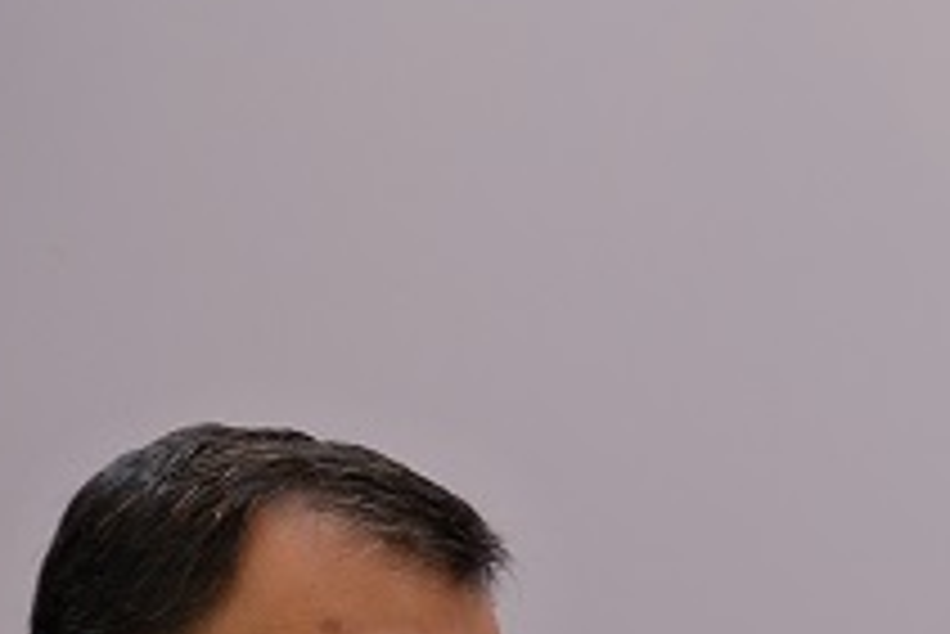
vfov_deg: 7.9
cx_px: 1387
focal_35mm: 169
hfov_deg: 11.7
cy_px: 1014
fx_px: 4463
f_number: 3.6
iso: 500
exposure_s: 1/320
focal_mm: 28.9
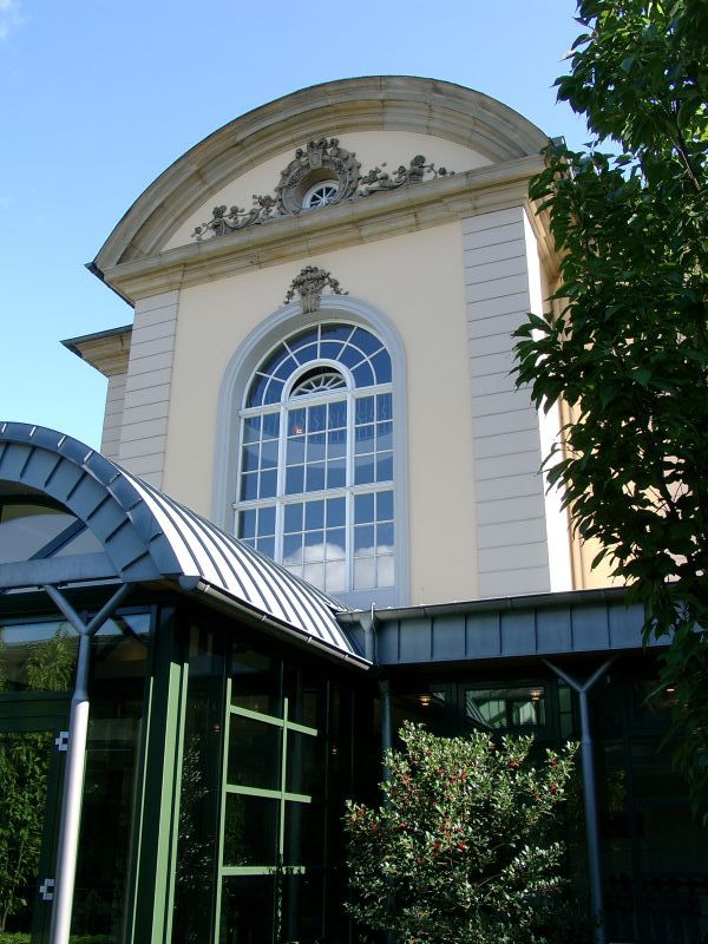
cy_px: 472
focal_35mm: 34
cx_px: 354
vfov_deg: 54.0
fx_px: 927
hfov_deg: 41.8
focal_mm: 7.13
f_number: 4
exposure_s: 1/242
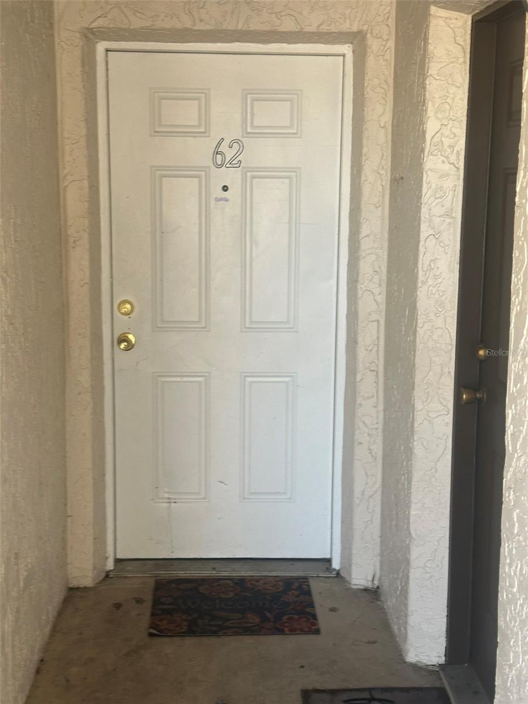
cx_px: 264
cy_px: 352
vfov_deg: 39.7
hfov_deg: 30.3
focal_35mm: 48
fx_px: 976
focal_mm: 6.86
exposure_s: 1/70
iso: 80
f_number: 1.78
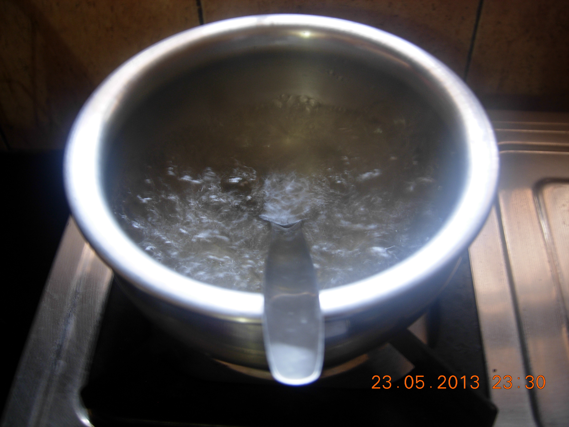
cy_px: 214
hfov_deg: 51.4
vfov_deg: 39.7
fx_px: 592
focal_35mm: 36
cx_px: 284
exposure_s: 1/8
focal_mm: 7.5
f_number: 2.7
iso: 50
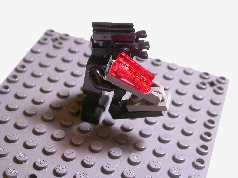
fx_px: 523
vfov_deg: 19.4
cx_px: 119
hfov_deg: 25.7
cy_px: 89
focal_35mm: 76
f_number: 3.4
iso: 100
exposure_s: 1/7.1
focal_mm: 15.7
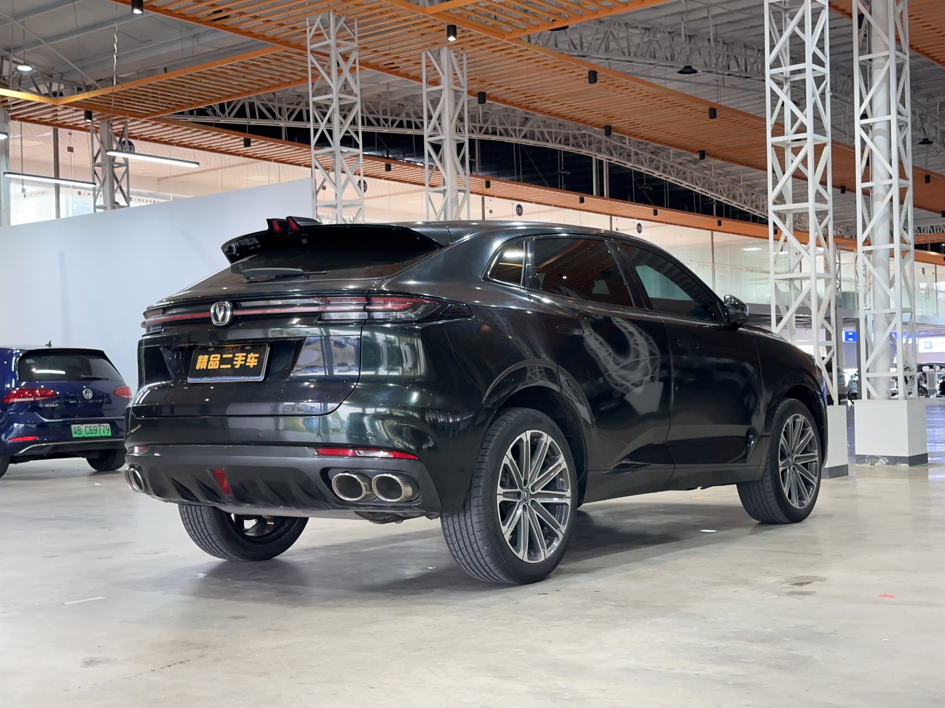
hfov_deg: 39.7
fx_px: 1310
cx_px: 472
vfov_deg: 30.3
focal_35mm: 48
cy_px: 354
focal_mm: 6.86
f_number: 1.78
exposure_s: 1/50
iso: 100
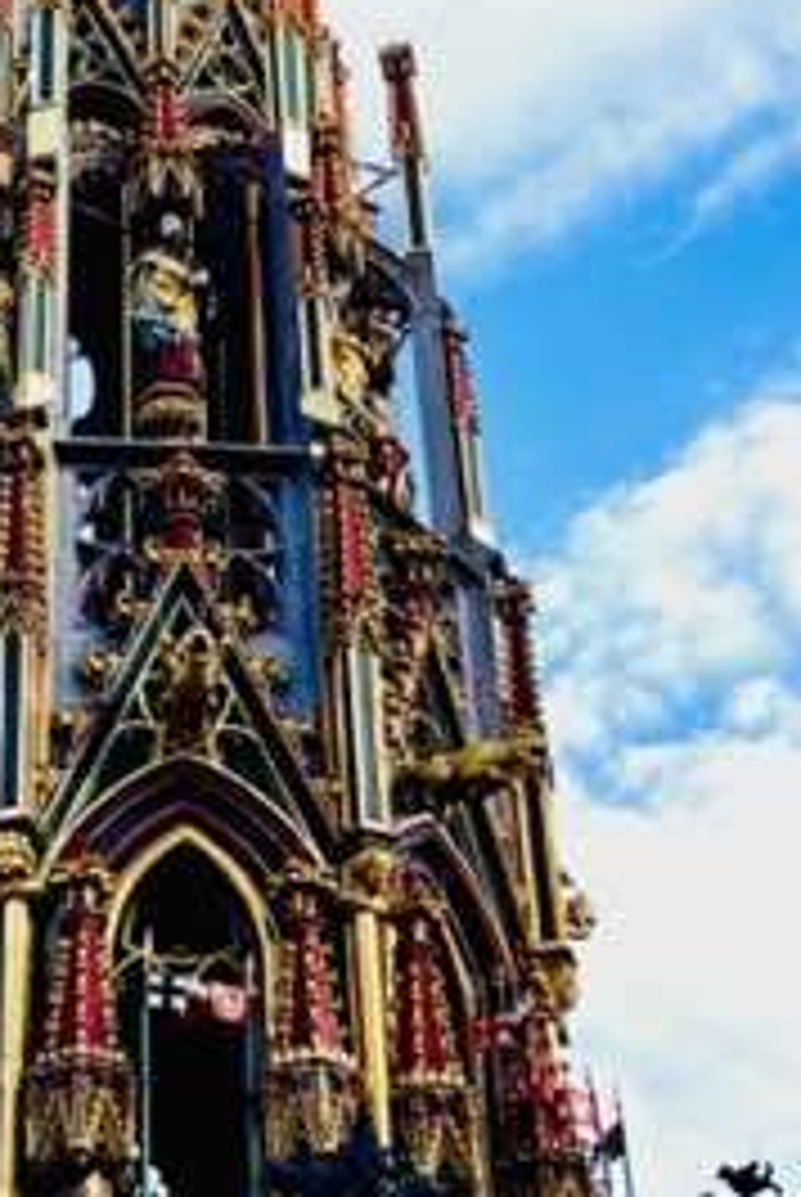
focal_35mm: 65
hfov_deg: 20.9
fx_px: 2164
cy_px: 513
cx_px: 230
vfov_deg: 30.9
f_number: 1.6
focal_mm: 5.1
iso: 32
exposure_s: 1/1767
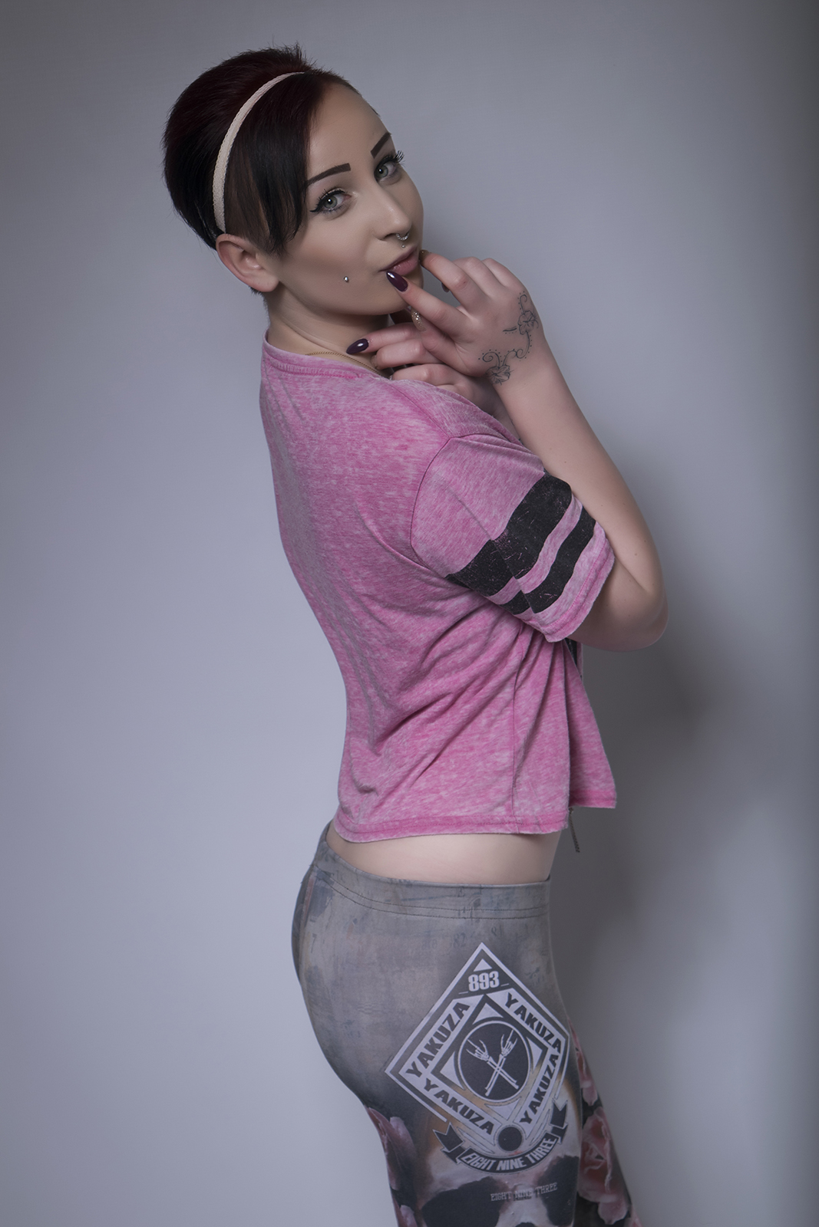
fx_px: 2814
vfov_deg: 24.6
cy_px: 614
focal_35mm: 82
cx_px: 410
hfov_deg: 16.6
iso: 100
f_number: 7.1
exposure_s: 1/200
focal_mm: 55
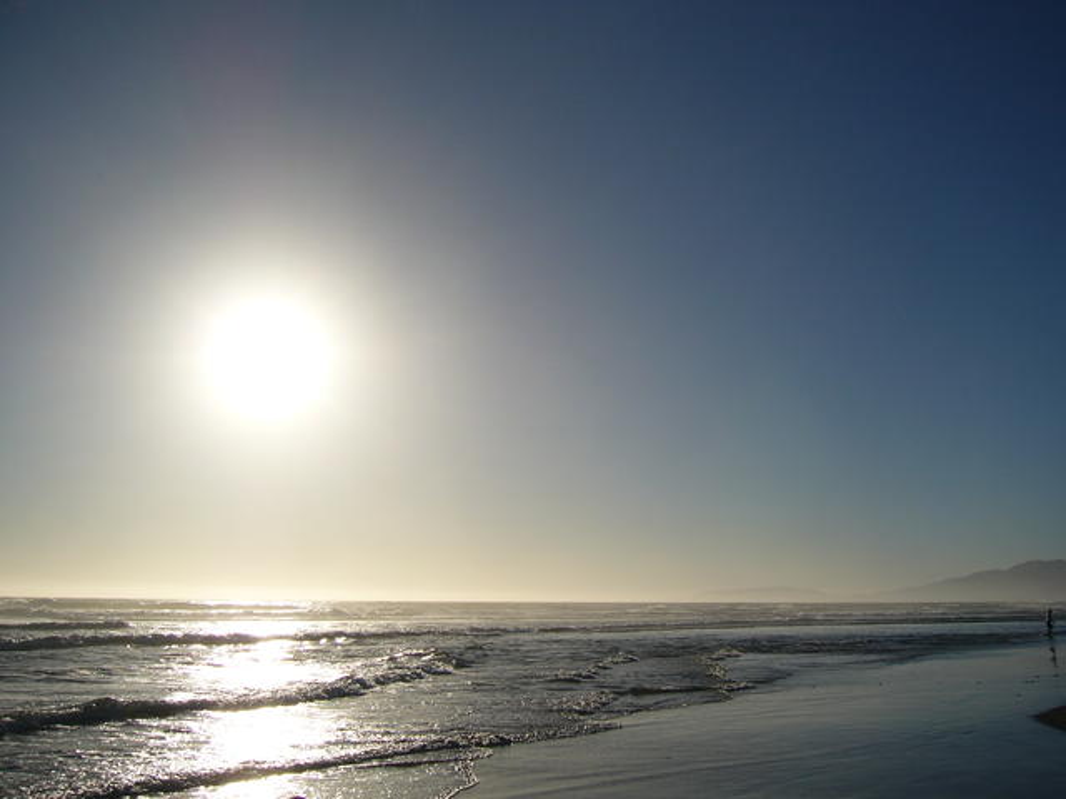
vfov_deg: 40.7
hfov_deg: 52.6
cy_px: 400
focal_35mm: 35
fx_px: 1078
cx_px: 533
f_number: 8
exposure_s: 1/1300
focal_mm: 5.8
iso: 50
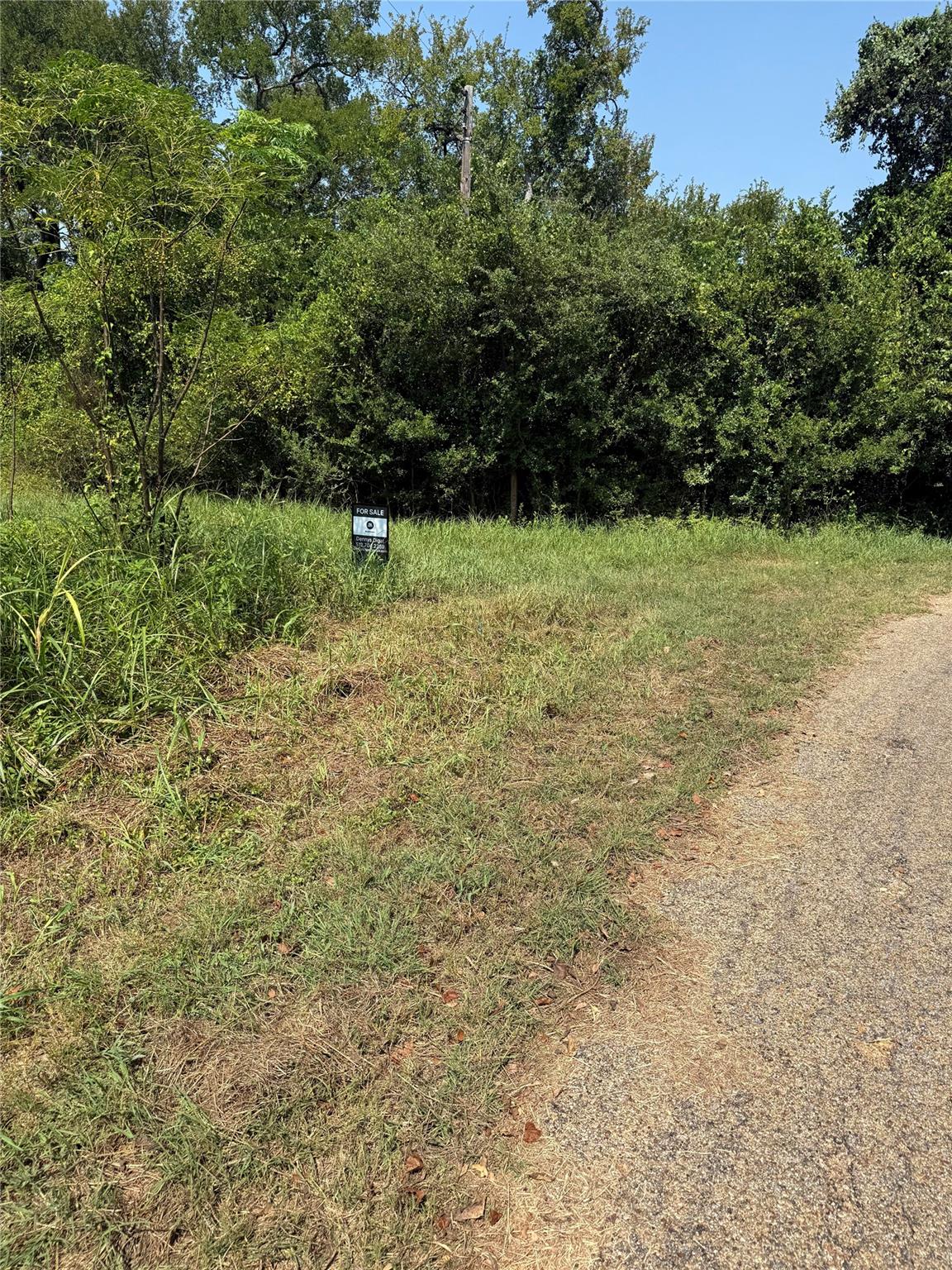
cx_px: 476
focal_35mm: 24
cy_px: 635
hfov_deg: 56.8
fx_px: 880
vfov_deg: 71.6
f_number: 1.78
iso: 80
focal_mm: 6.76
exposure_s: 1/3425
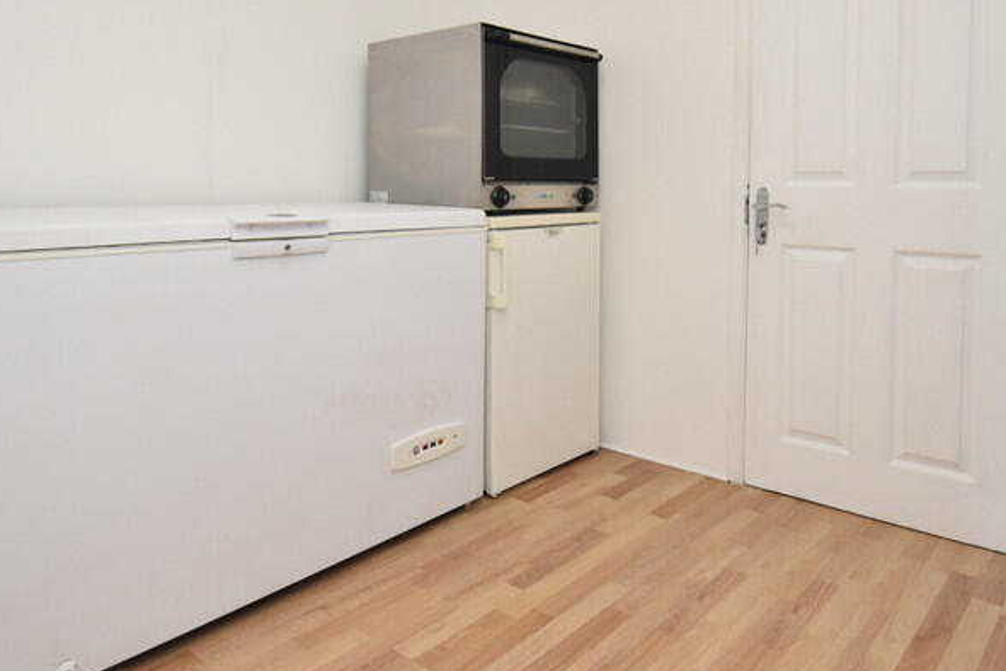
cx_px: 574
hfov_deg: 69.1
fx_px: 726
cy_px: 171
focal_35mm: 26
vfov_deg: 47.8
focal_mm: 10
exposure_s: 1/160
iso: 800
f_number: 4.5
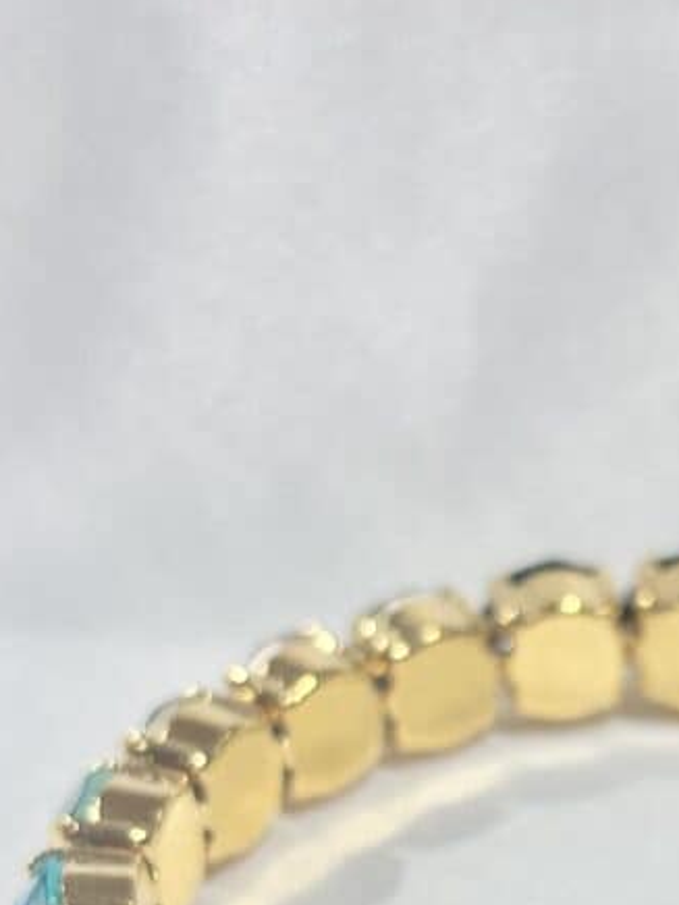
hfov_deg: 12.0
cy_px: 980
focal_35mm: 122
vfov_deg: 15.7
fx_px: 3191
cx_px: 710
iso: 32
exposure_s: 1/173
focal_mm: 5.96
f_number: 1.6
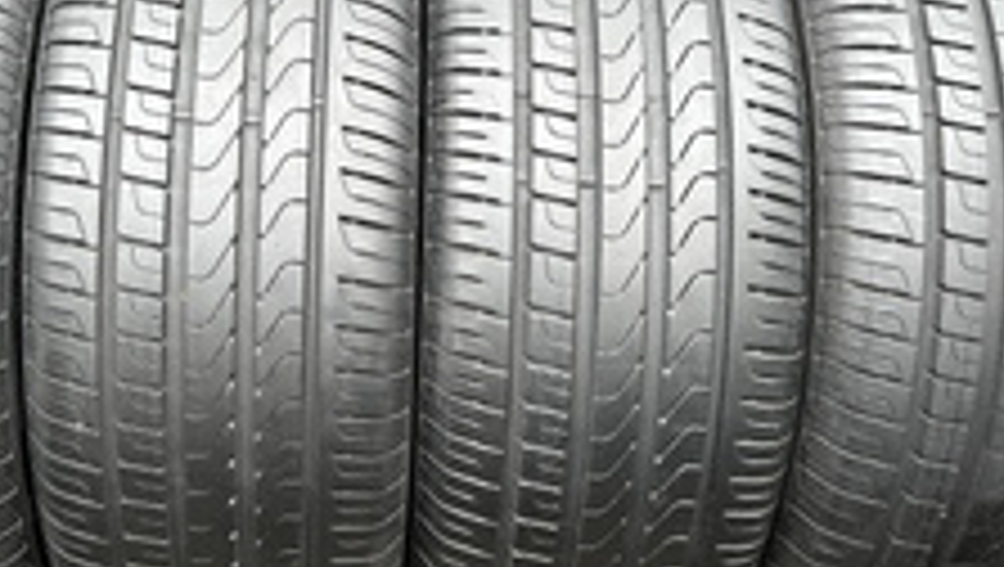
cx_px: 392
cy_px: 218
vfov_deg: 29.0
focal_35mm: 41
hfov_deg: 49.0
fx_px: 1093
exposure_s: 1/121
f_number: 1.78
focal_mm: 6.86
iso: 64
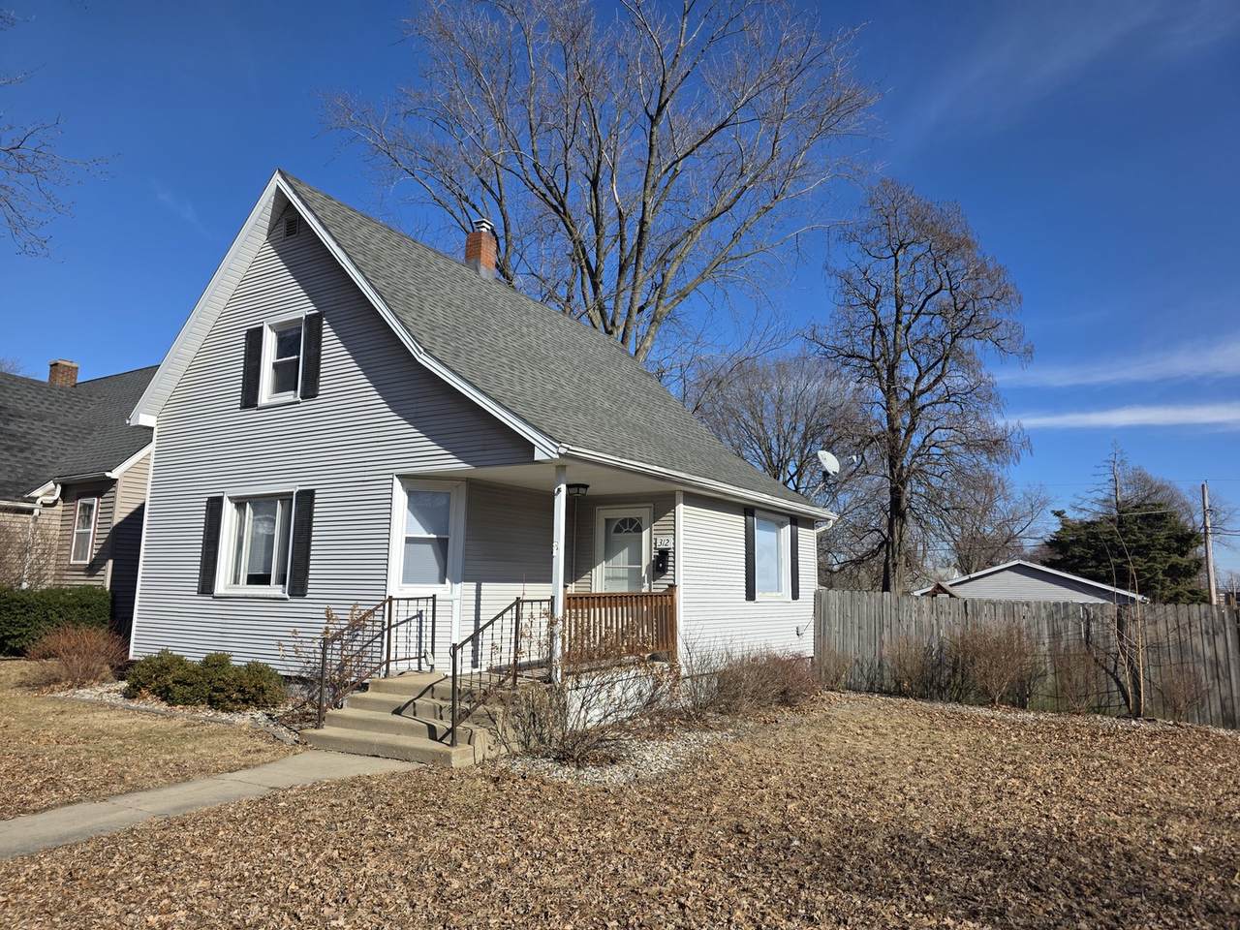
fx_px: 824
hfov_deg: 73.9
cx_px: 620
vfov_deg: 58.9
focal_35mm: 23
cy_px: 465
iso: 80
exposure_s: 1/7061
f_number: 1.7
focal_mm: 6.3
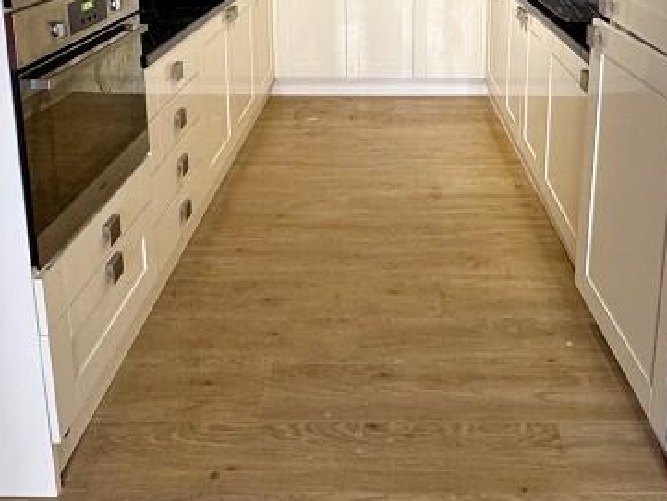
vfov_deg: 39.4
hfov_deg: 58.1
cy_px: -15
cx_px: 382
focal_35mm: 31
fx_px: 598
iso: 250
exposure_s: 1/50
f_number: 2.2
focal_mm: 2.22
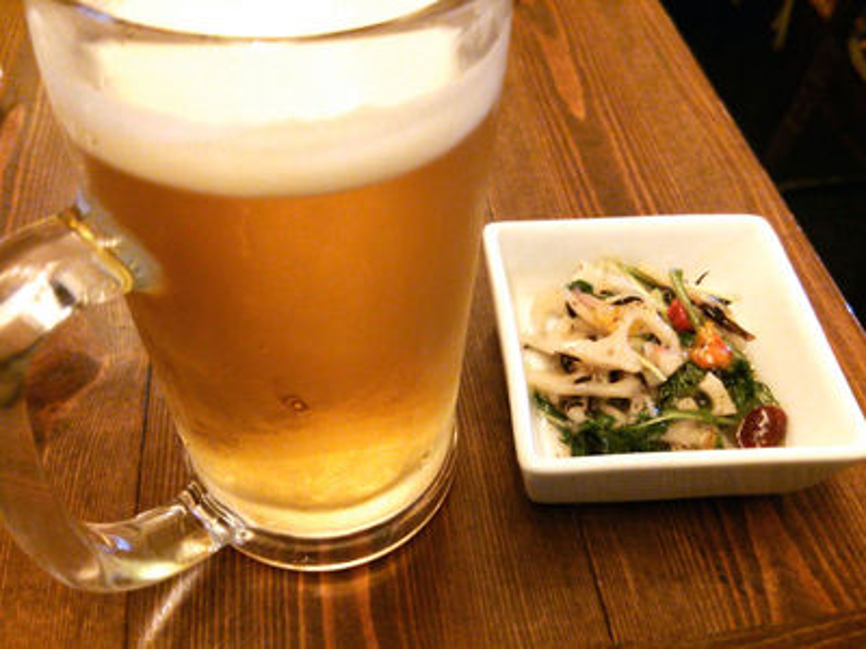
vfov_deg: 46.8
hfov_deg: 60.0
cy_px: 324
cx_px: 433
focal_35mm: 30
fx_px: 751
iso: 320
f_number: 1.94
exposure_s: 1/17
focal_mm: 4.06
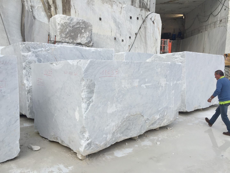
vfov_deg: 48.2
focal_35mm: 29
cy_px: 86
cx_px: 115
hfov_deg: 61.7
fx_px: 193
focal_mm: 4.15
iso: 32
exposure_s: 1/989
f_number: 2.2
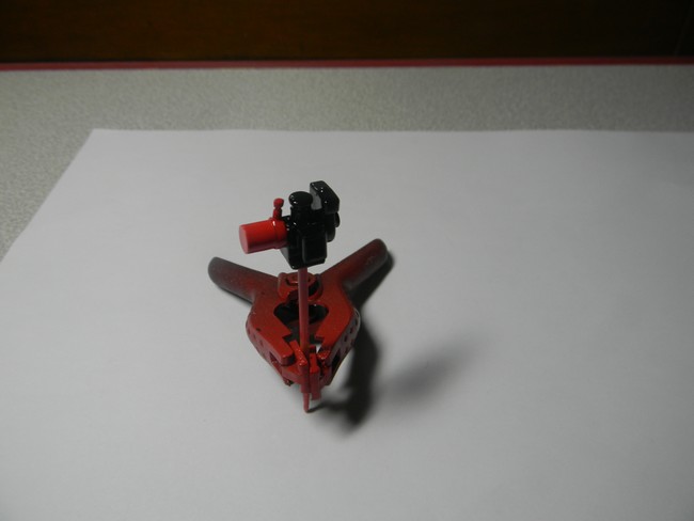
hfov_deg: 63.4
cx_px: 347
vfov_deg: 49.8
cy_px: 260
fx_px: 562
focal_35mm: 28
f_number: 3.5
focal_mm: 5
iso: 80
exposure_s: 1/32
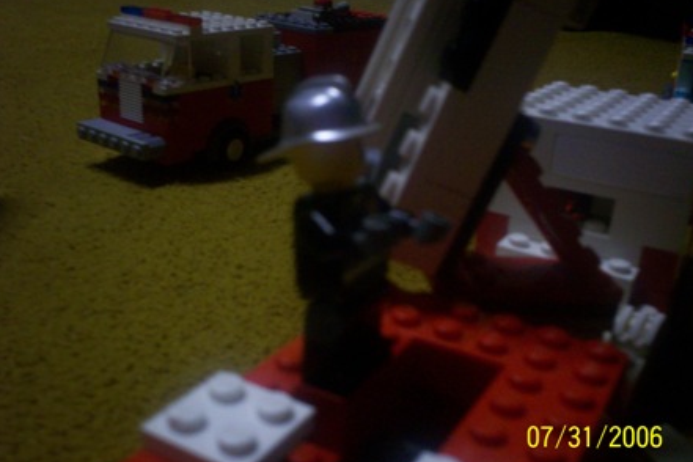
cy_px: 242
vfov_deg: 35.0
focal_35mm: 38
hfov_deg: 50.7
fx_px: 731
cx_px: 346
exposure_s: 1/8
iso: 200
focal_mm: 6
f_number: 4.5
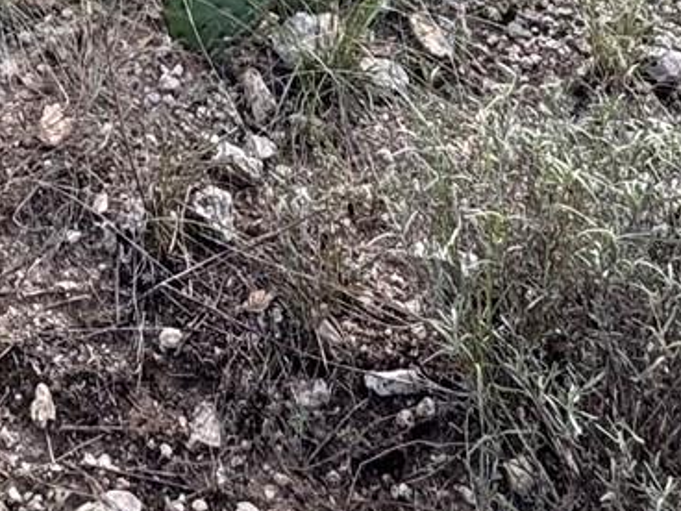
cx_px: -78
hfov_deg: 23.4
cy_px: -617
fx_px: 1534
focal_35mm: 78
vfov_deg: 14.4
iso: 40
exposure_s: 1/105
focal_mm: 2.22
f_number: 2.2
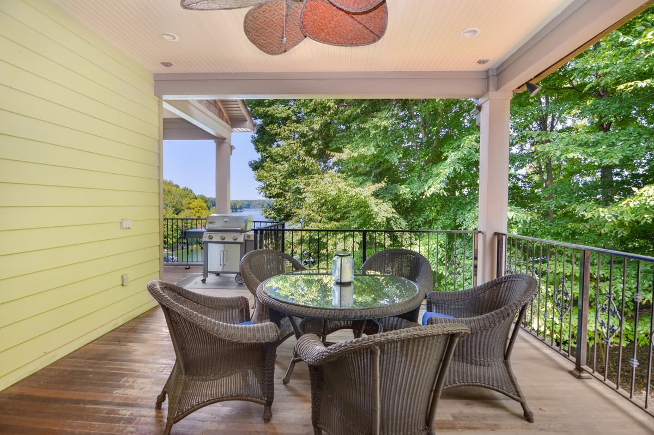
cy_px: 218
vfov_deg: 72.0
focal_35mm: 16
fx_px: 299
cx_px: 327
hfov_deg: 95.0
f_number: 4
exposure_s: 1/60
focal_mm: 11
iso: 100
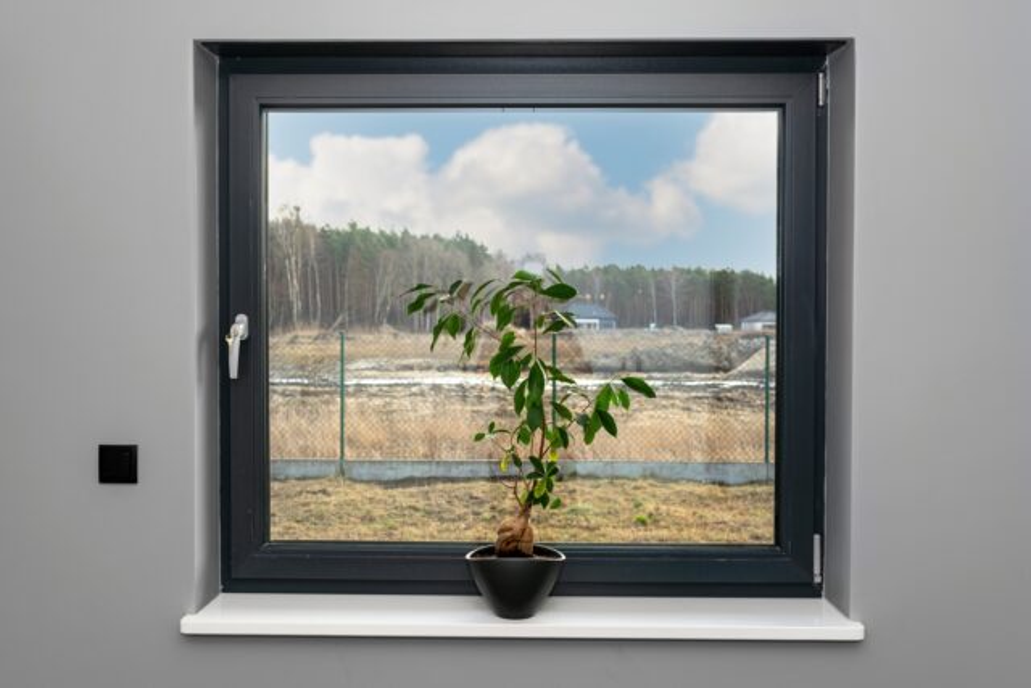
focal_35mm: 35
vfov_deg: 37.9
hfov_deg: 54.4
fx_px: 1003
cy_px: 344
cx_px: 516
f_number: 5.6
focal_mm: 35
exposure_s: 1/80
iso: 100
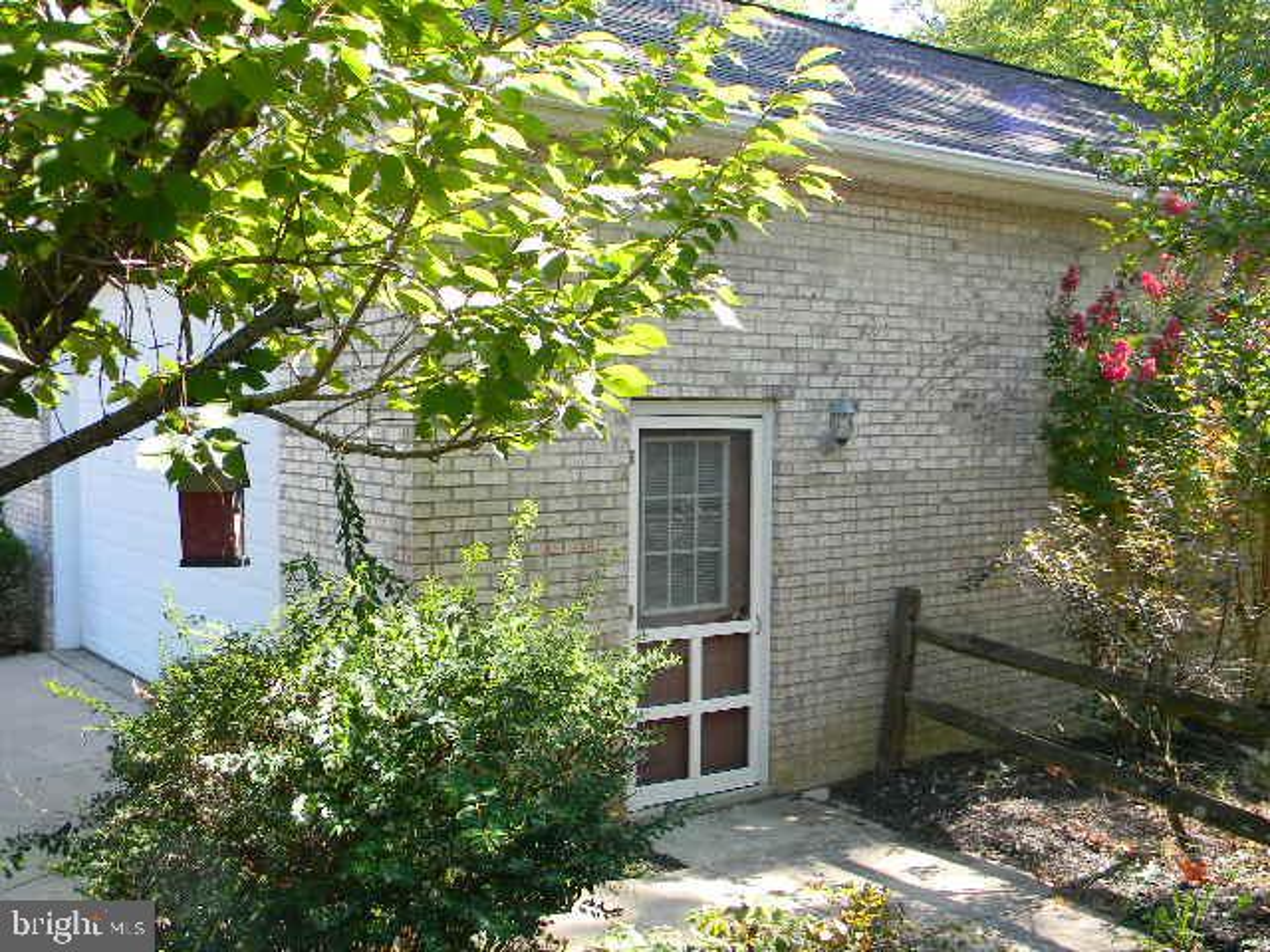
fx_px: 1321
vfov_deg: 39.7
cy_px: 476
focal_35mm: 36
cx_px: 635
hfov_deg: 51.4
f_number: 3.7
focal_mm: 6.4
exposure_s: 1/67.3
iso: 80
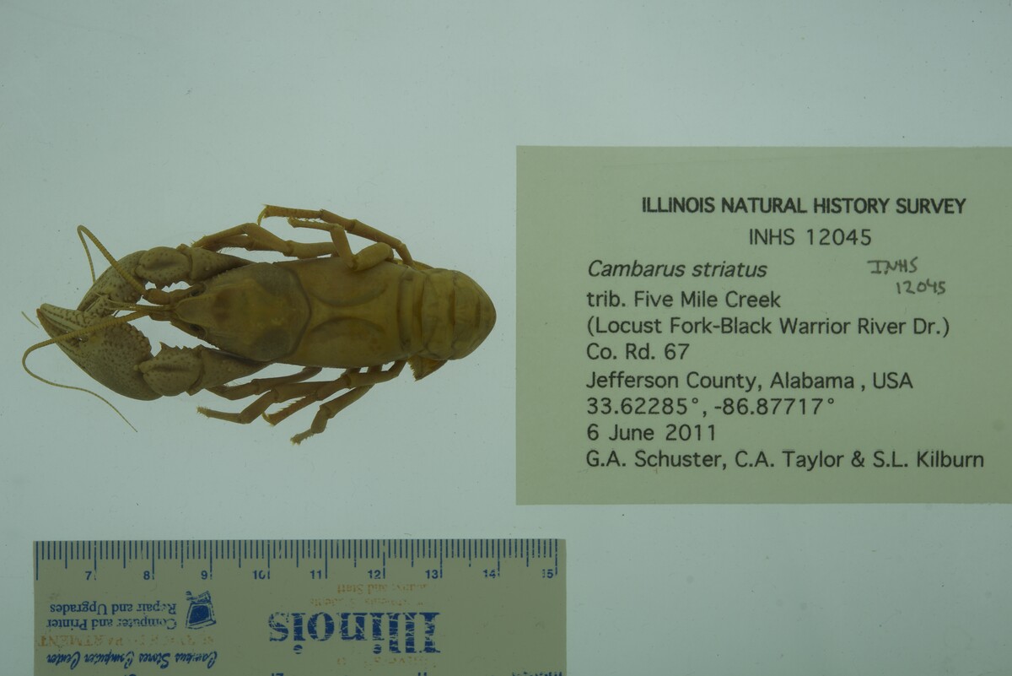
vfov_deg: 22.6
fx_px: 1687
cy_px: 338
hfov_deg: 33.4
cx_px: 506
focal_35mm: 60
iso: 50
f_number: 9
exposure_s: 1/100
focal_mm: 60
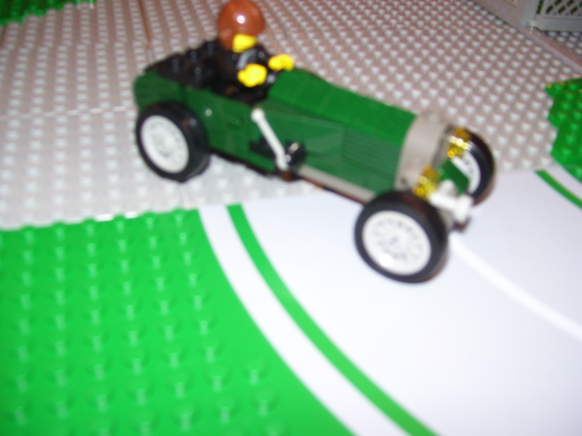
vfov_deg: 39.7
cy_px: 218
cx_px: 291
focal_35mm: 36
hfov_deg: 51.4
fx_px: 605
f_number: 2.7
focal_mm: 6
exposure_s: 1/60
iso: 80
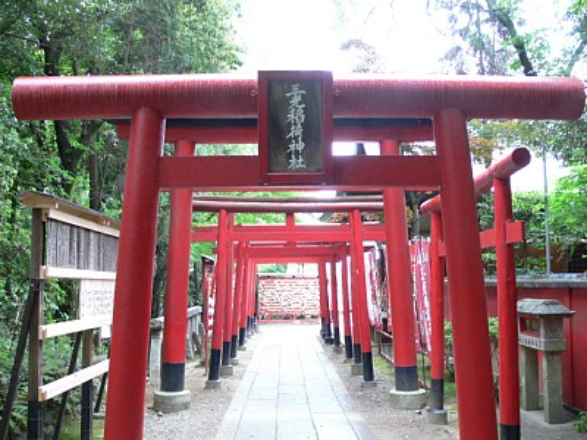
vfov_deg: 40.7
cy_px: 220
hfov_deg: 52.6
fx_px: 594
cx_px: 294
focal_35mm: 35
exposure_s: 1/15
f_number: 2.8
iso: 200
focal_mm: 7.4
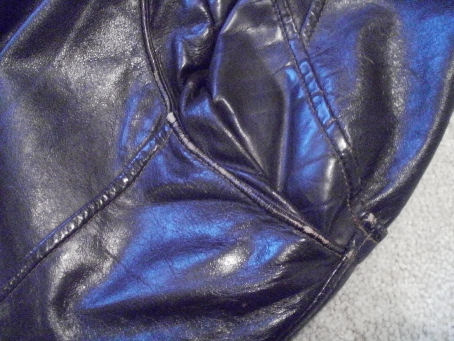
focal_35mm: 36
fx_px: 472
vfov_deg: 39.7
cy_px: 170
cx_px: 227
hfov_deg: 51.4
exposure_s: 1/8
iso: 1600
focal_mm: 6.3
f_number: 3.5
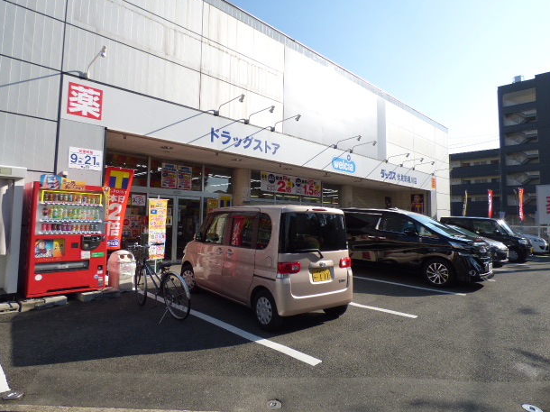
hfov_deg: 79.0
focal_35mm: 21
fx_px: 334
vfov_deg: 63.4
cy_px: 197
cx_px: 271
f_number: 2.8
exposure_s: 1/1300
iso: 100
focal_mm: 3.58
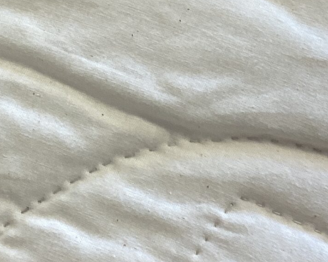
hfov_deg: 17.5
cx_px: 77
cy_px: 9
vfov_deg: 14.0
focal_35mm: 109
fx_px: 1058
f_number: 2.4
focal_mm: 3.3
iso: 64
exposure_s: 1/60
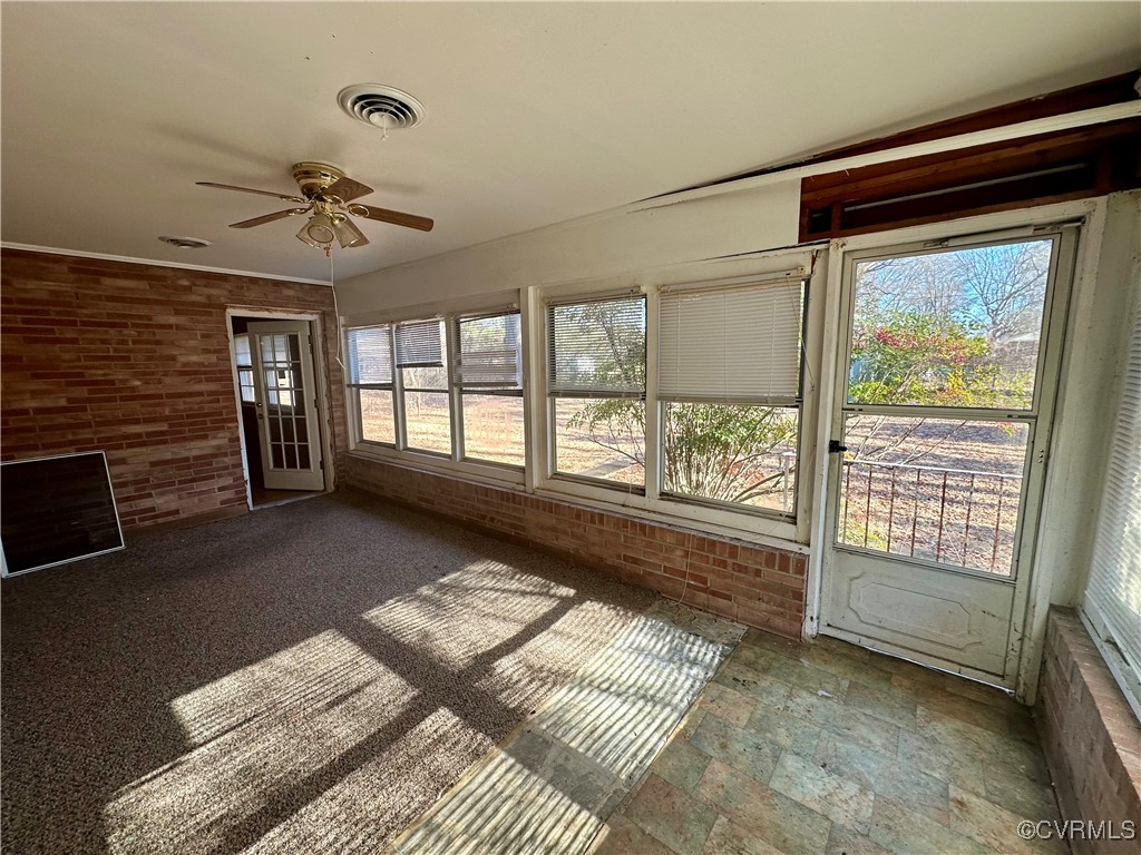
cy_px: 428
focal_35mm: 14
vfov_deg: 85.7
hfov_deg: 102.1
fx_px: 461
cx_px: 570
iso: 64
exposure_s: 1/99
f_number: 2.2
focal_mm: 2.22
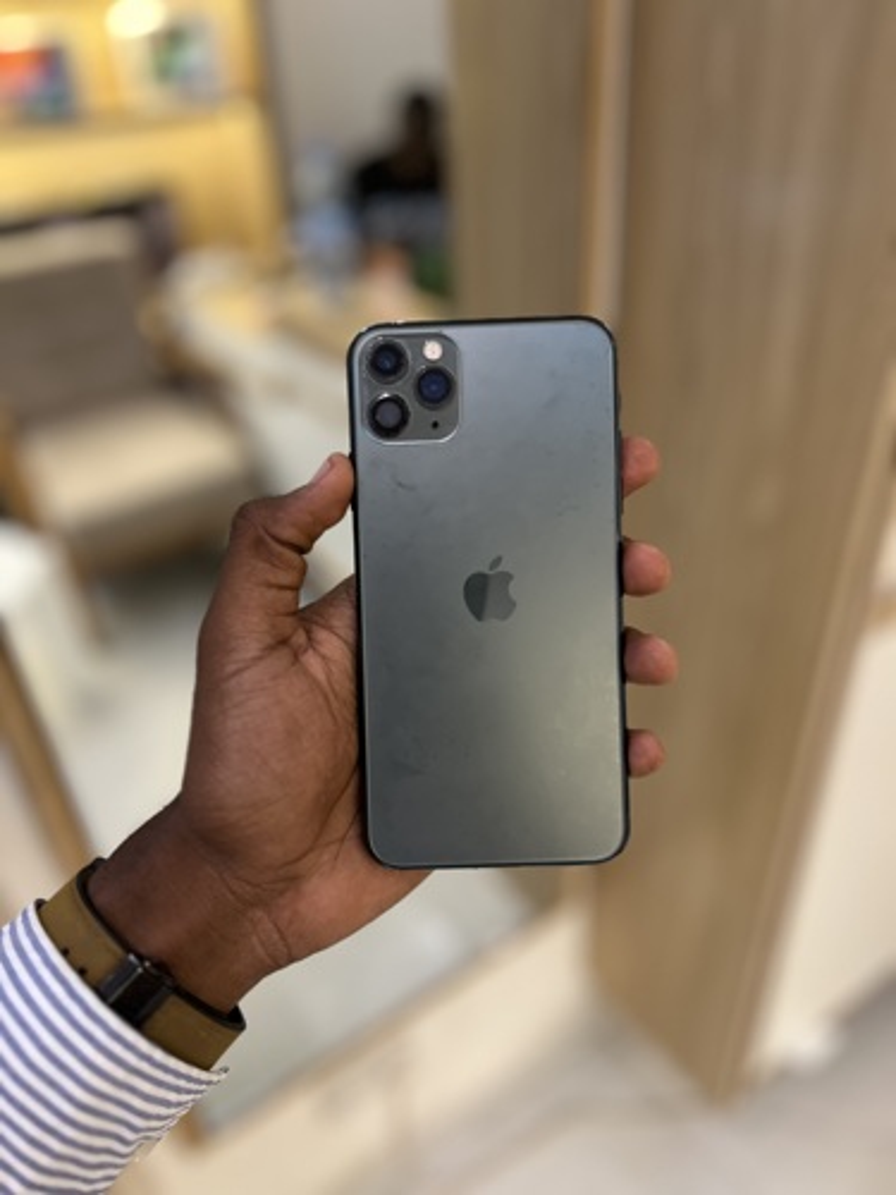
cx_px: 448
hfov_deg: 53.1
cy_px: 598
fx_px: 897
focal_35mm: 26
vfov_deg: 67.3
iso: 250
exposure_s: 1/50
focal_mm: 5.7
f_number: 1.5
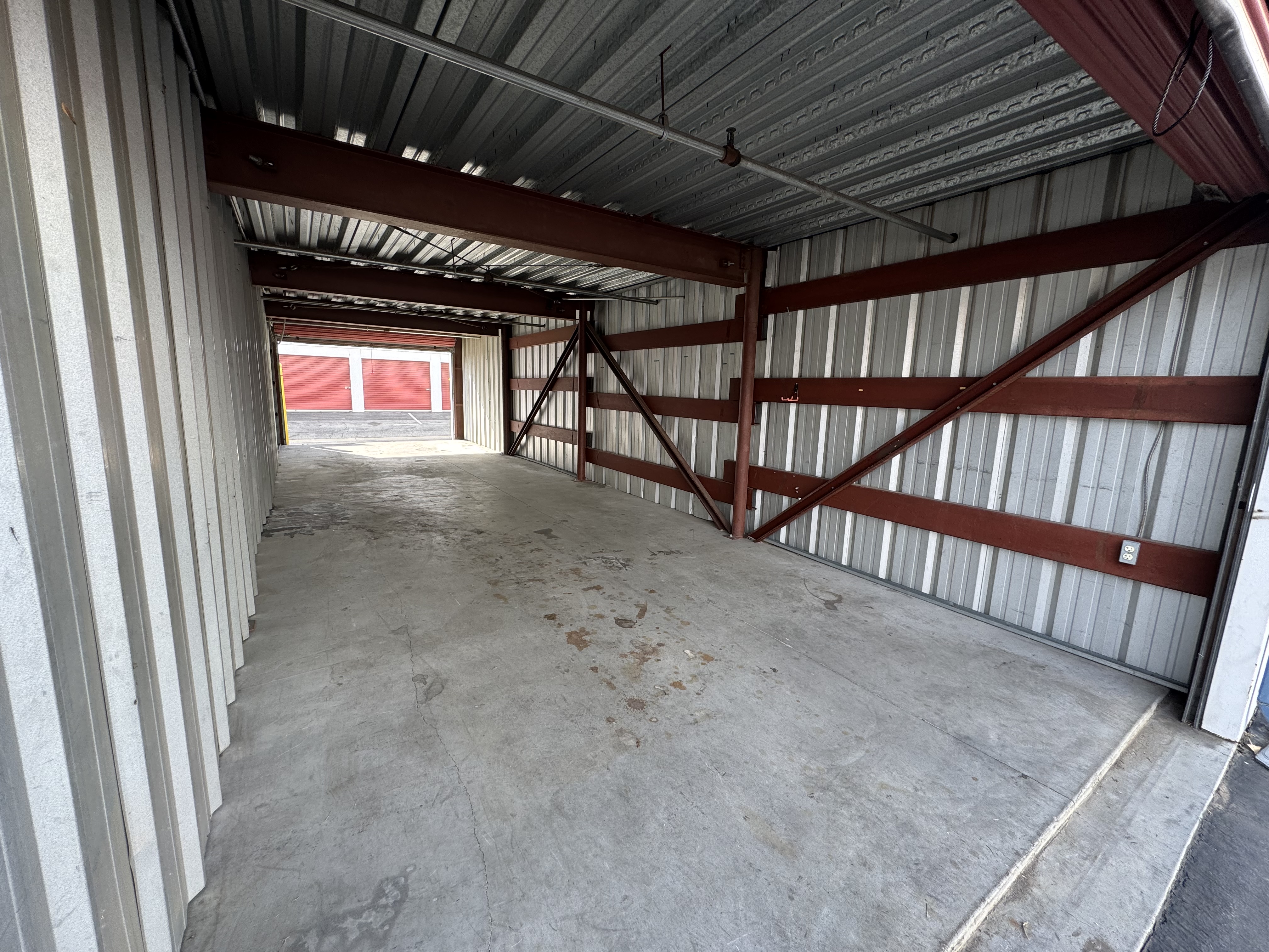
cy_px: 476
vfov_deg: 85.7
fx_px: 513
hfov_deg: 102.1
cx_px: 634
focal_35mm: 14
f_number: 2.2
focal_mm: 2.22
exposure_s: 1/131
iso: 40
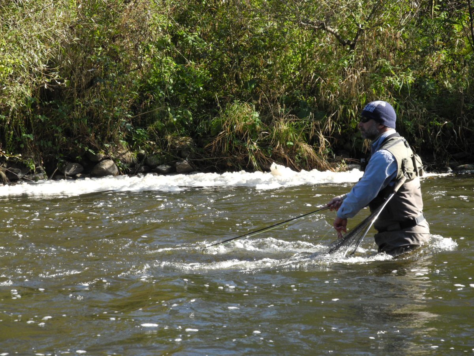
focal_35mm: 135
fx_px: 1849
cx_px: 237
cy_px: 178
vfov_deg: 11.0
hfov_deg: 14.6
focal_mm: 28.9
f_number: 5
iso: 327
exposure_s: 1/500
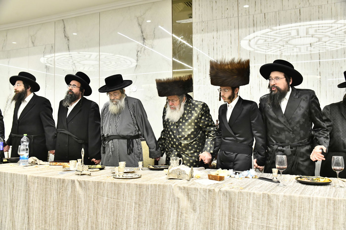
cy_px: 115
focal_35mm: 32
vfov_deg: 41.1
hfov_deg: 58.7
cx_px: 173
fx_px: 307
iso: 3200
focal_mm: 32
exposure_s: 1/125
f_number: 5.6
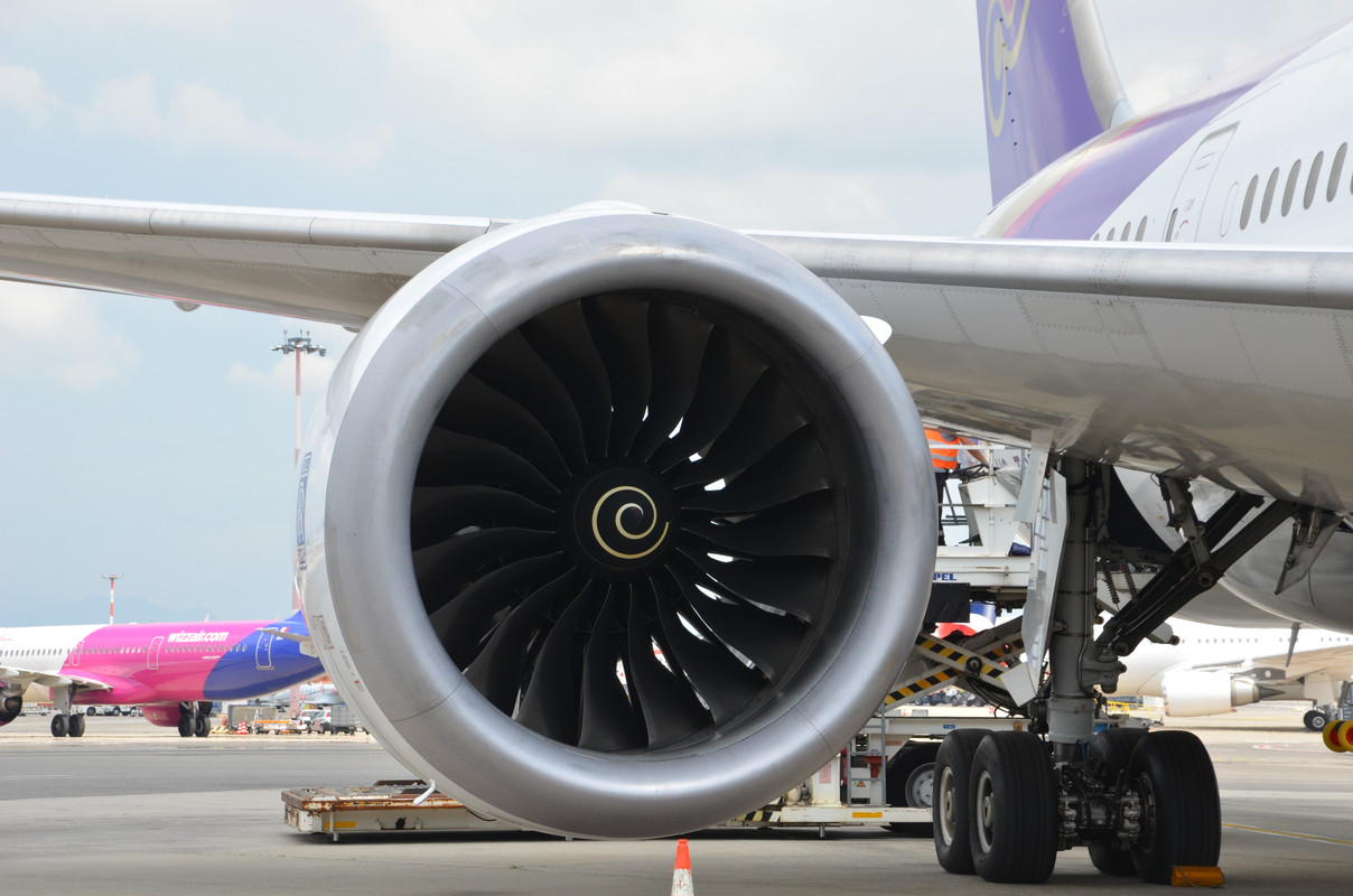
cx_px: 676
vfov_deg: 12.1
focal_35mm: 112
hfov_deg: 18.2
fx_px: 4219
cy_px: 448
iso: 400
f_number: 11
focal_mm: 75
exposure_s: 1/500
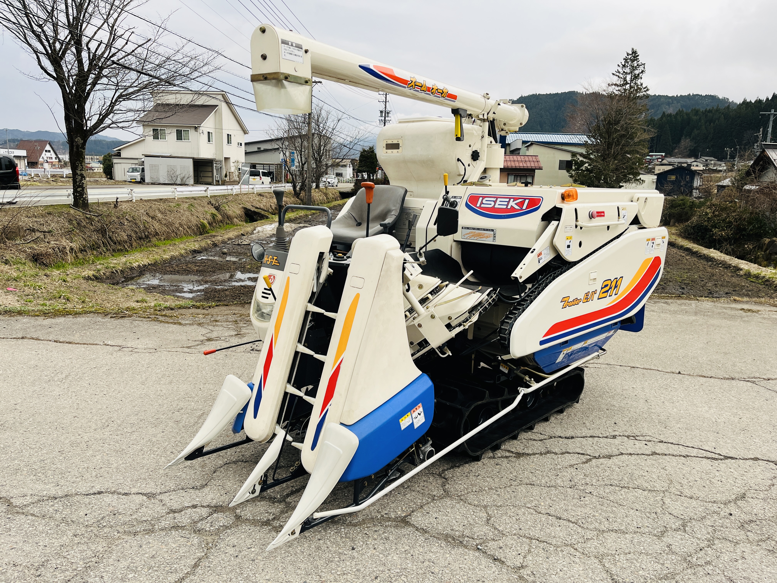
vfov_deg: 53.1
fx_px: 584
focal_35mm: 26
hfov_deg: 67.3
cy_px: 292
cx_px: 388
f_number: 1.6
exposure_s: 1/342
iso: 50
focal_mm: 5.1
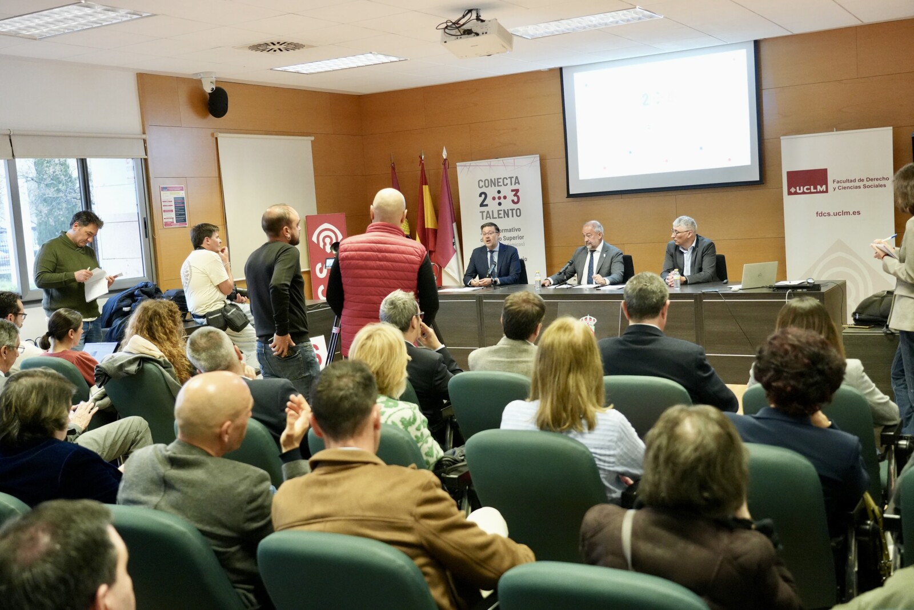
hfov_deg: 50.7
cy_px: 305
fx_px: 965
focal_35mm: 38
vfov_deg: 35.1
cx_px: 457
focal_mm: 38
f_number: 4
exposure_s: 1/200
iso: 6400
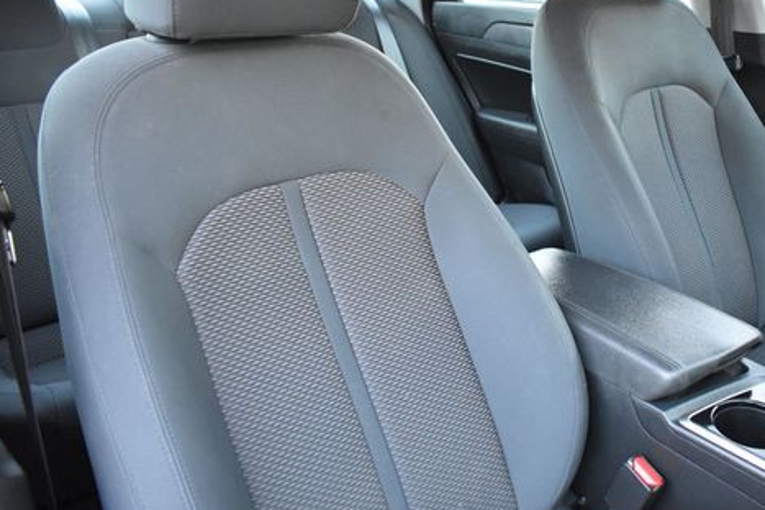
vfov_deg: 35.7
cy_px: 195
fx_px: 786
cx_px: 509
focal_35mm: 37
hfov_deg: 51.0
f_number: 3.5
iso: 3200
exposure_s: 1/25
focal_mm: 18
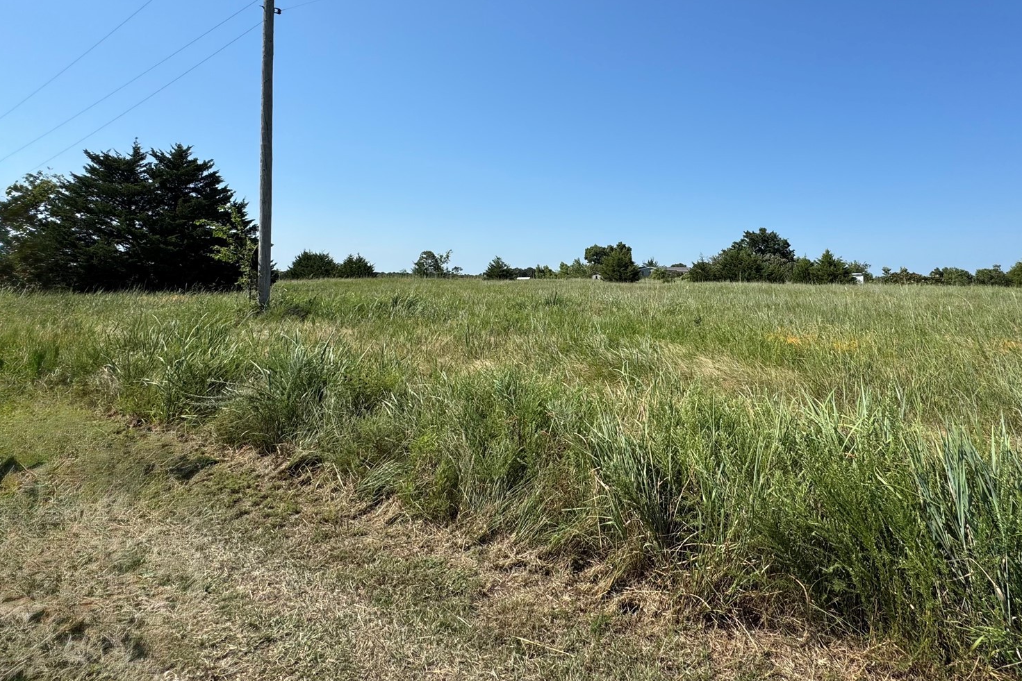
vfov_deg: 63.5
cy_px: 249
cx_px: 593
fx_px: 539
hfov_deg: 86.2
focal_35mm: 19
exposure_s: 1/2146
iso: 50
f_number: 2.2
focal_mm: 2.22
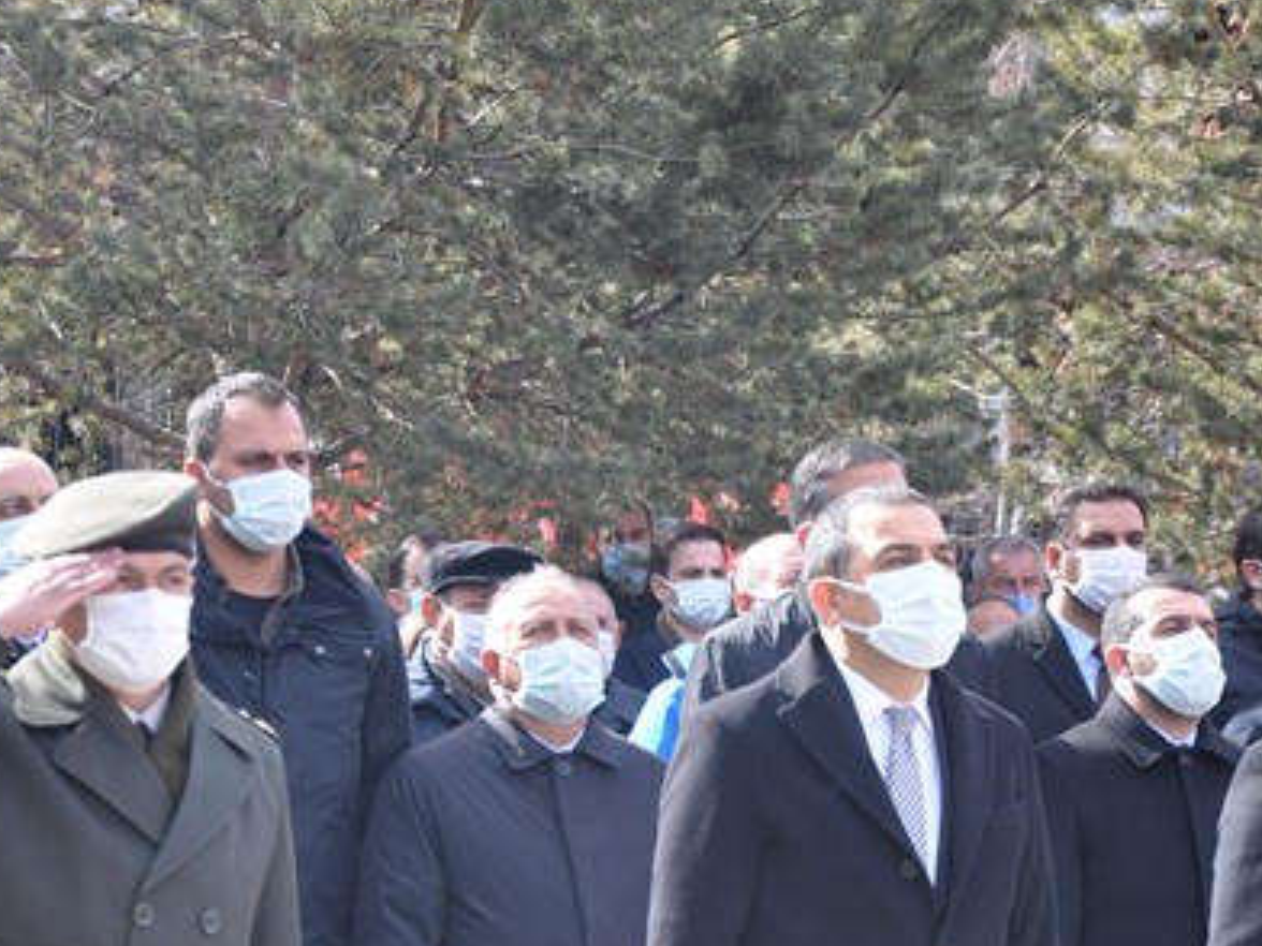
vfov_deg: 10.0
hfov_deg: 13.3
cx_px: 689
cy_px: 650
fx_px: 5396
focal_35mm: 148
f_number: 5.6
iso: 200
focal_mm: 62
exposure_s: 1/125
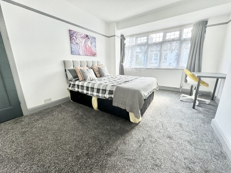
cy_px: 86
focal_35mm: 14
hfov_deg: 102.1
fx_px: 93
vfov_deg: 85.7
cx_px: 116
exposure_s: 1/99
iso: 80
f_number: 2.2
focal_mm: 2.22
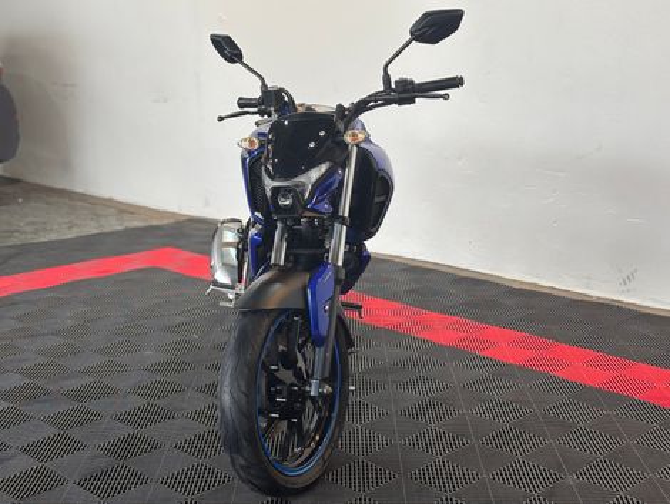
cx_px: 335
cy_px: 252
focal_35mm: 52
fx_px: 1008
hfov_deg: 36.8
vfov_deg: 28.1
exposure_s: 1/60
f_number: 1.6
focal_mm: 5.96
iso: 25
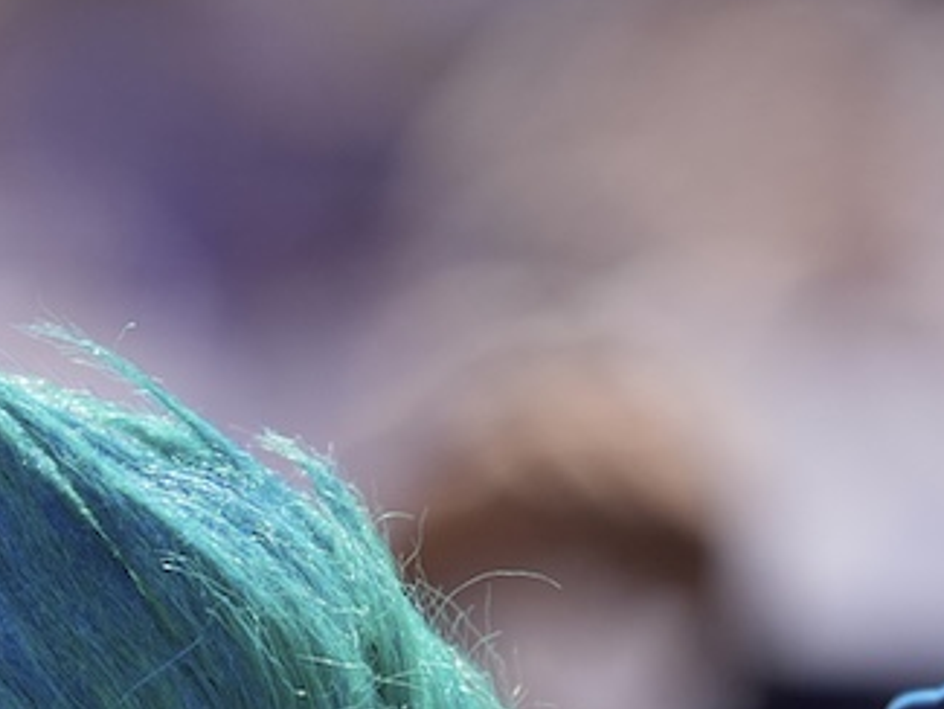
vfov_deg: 1.0
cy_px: 1100
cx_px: 76
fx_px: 41276
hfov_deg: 1.3
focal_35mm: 1513
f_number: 2.8
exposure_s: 1/6400
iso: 500
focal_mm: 400
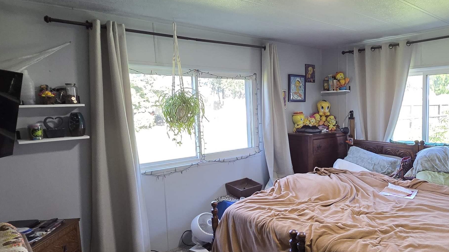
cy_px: 136
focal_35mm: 24
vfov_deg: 47.6
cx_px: 301
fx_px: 286
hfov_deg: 73.9
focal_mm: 2.2
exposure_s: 1/60
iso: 200
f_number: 2.2
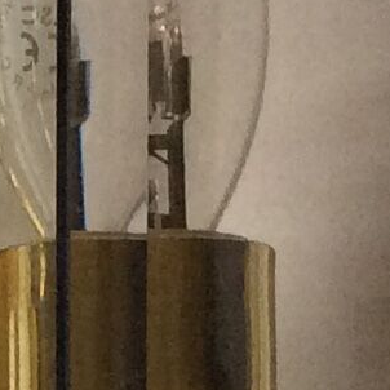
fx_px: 3085
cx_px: -396
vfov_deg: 7.2
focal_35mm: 242
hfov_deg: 7.0
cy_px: 411
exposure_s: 1/25
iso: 125
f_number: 2.4
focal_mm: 3.3
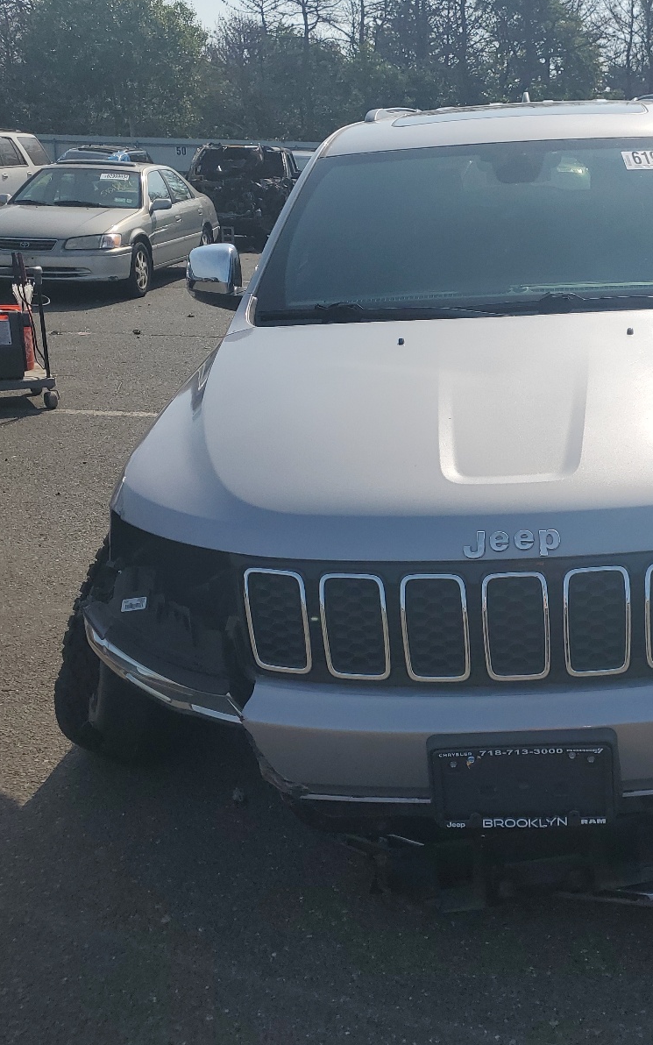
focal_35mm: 37
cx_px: 515
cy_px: 522
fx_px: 1054
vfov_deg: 52.7
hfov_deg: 33.5
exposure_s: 1/10000
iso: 50
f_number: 1.5
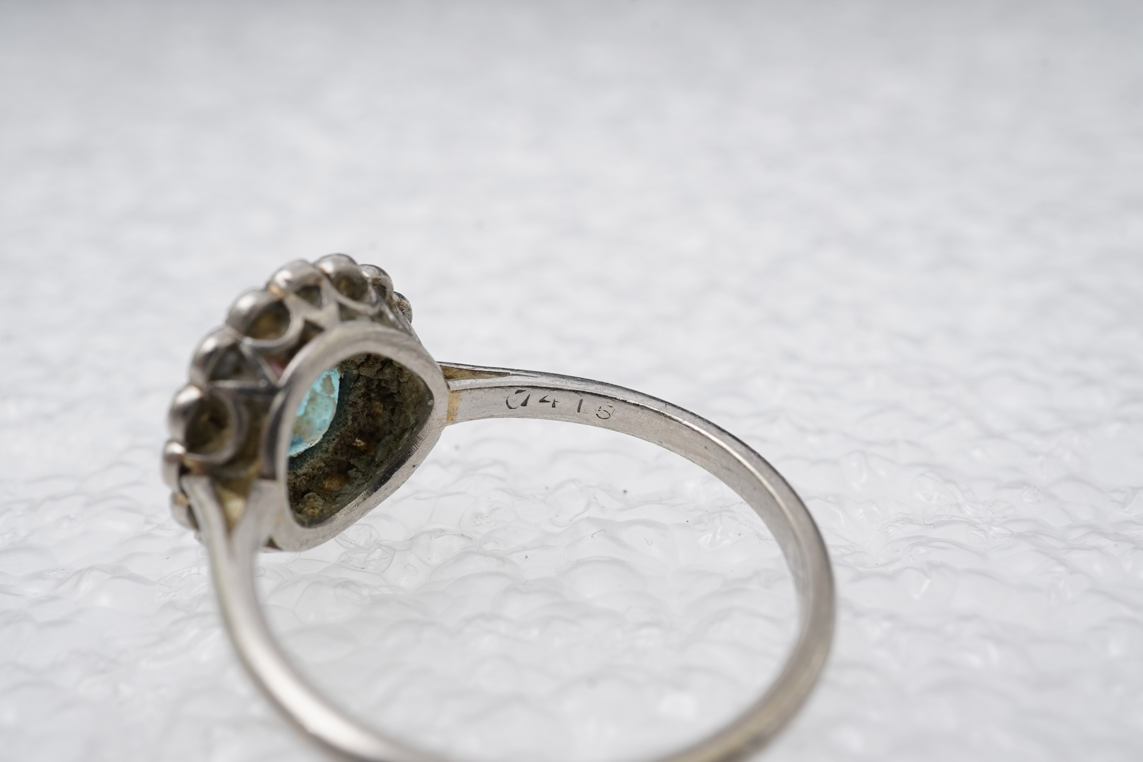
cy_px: 381
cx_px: 572
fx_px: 1429
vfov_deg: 29.9
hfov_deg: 43.6
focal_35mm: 45
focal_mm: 30
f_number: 22
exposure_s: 1/100
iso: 500
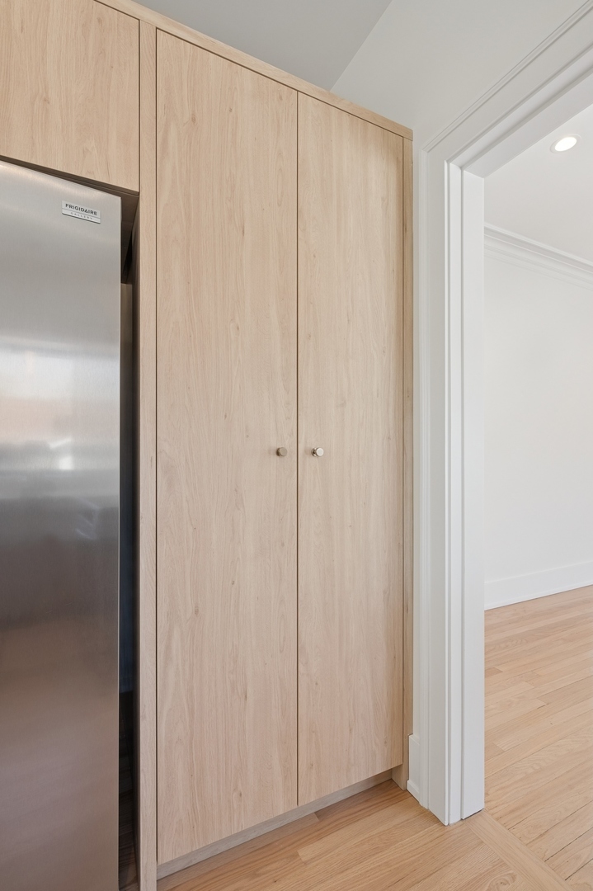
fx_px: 408
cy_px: 446
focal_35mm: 16
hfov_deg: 72.0
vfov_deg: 95.0
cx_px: 296
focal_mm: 16.5
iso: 200
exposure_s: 1/20
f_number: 9.5
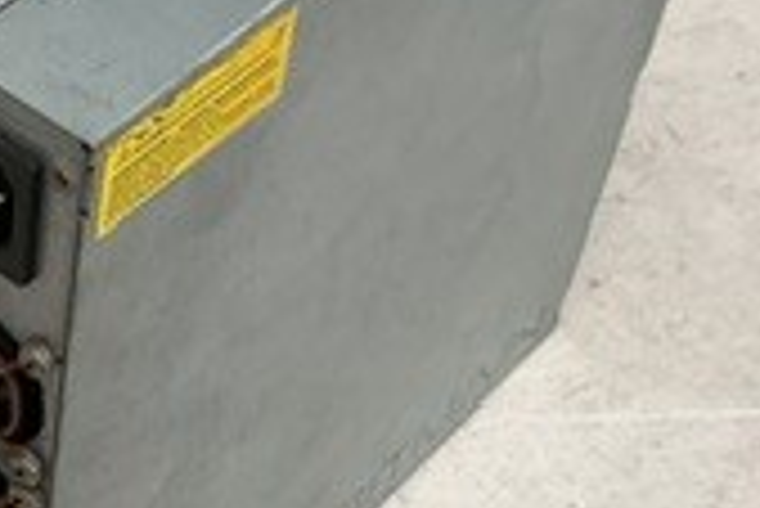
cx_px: 45
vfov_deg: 12.0
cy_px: 225
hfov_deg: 17.6
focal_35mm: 114
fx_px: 2409
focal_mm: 3
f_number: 1.8
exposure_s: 1/50
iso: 50
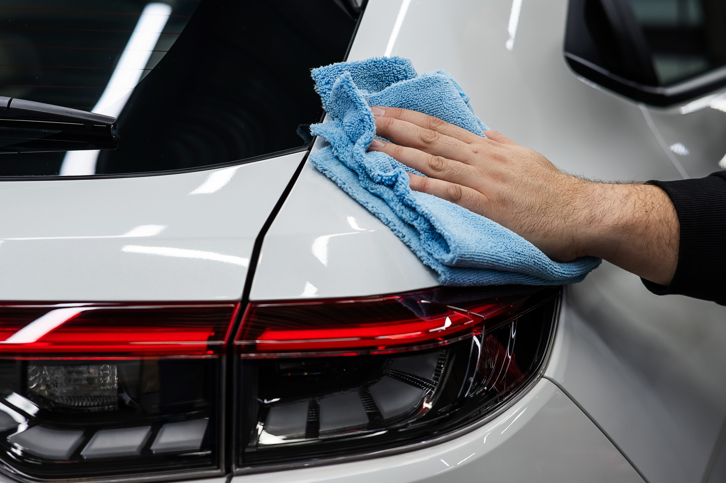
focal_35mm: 100
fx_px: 2015
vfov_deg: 13.7
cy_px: 245
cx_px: 329
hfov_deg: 20.4
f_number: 3.5
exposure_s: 1/200
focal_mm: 85
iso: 500
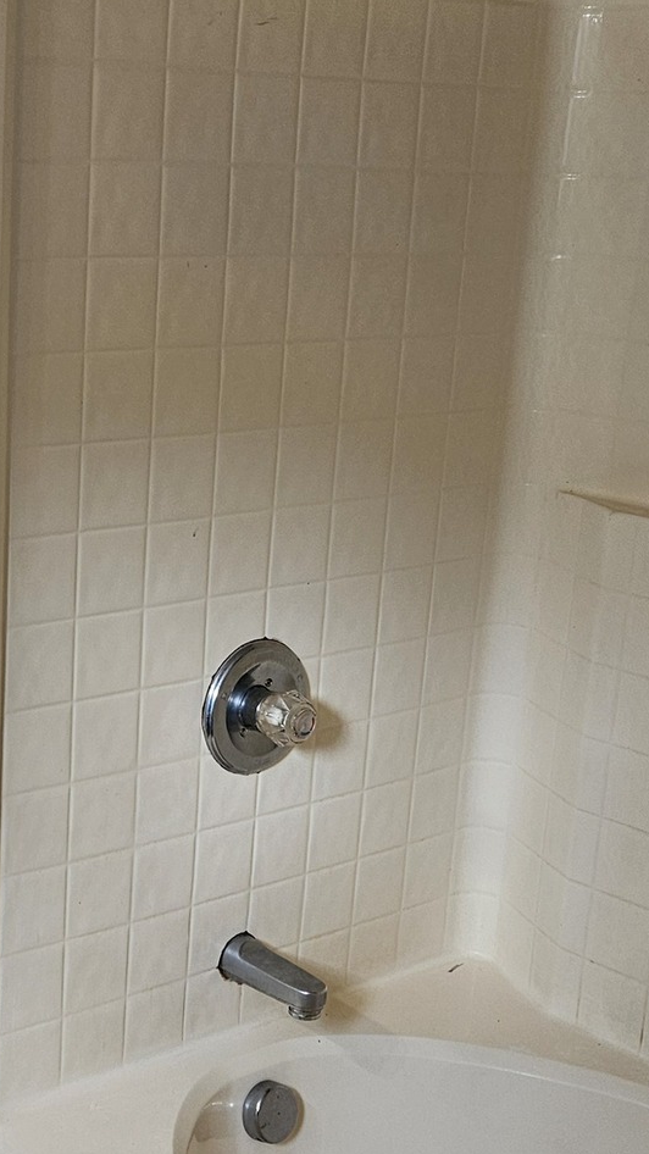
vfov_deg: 34.2
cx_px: 82
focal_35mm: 61
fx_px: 1867
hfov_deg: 19.4
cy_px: 720
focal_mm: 5.4
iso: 100
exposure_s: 1/120
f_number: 1.8
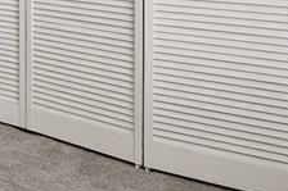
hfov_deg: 19.0
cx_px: -289
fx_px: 512
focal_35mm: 64
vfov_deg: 18.9
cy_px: -86
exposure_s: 5
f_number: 7.1
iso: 400
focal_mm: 14
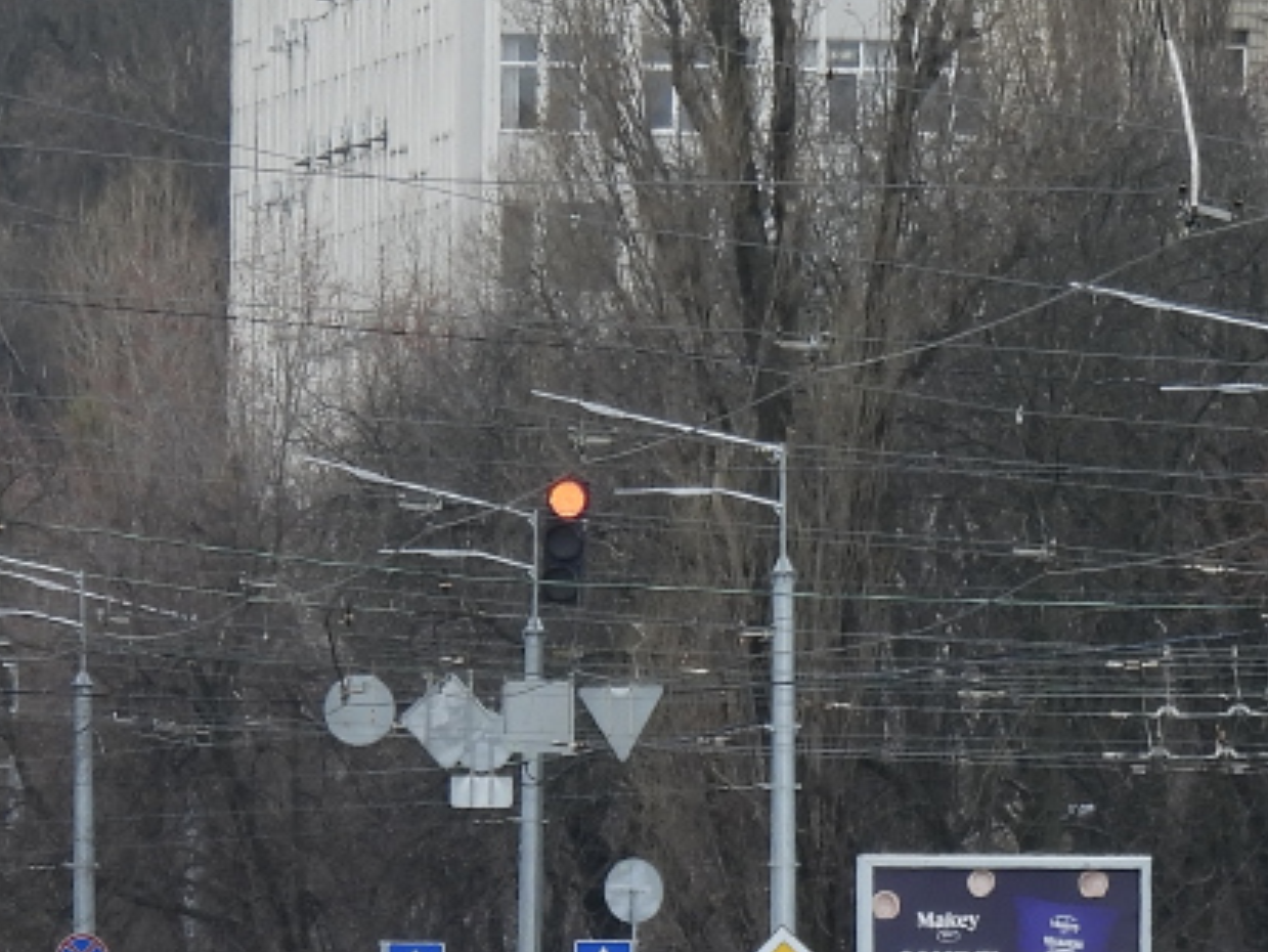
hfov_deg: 2.1
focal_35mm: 945
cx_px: 1507
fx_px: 34626
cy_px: 1181
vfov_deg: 1.6
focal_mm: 53.5
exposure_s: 1/160
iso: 100
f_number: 5
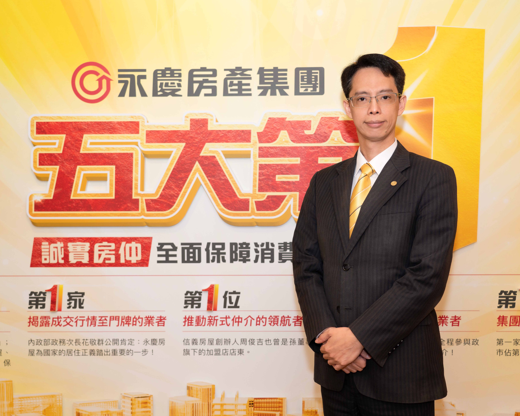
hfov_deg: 45.8
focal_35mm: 40
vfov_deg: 37.3
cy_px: 209
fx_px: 616
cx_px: 262
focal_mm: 35
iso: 500
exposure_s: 1/60
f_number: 4
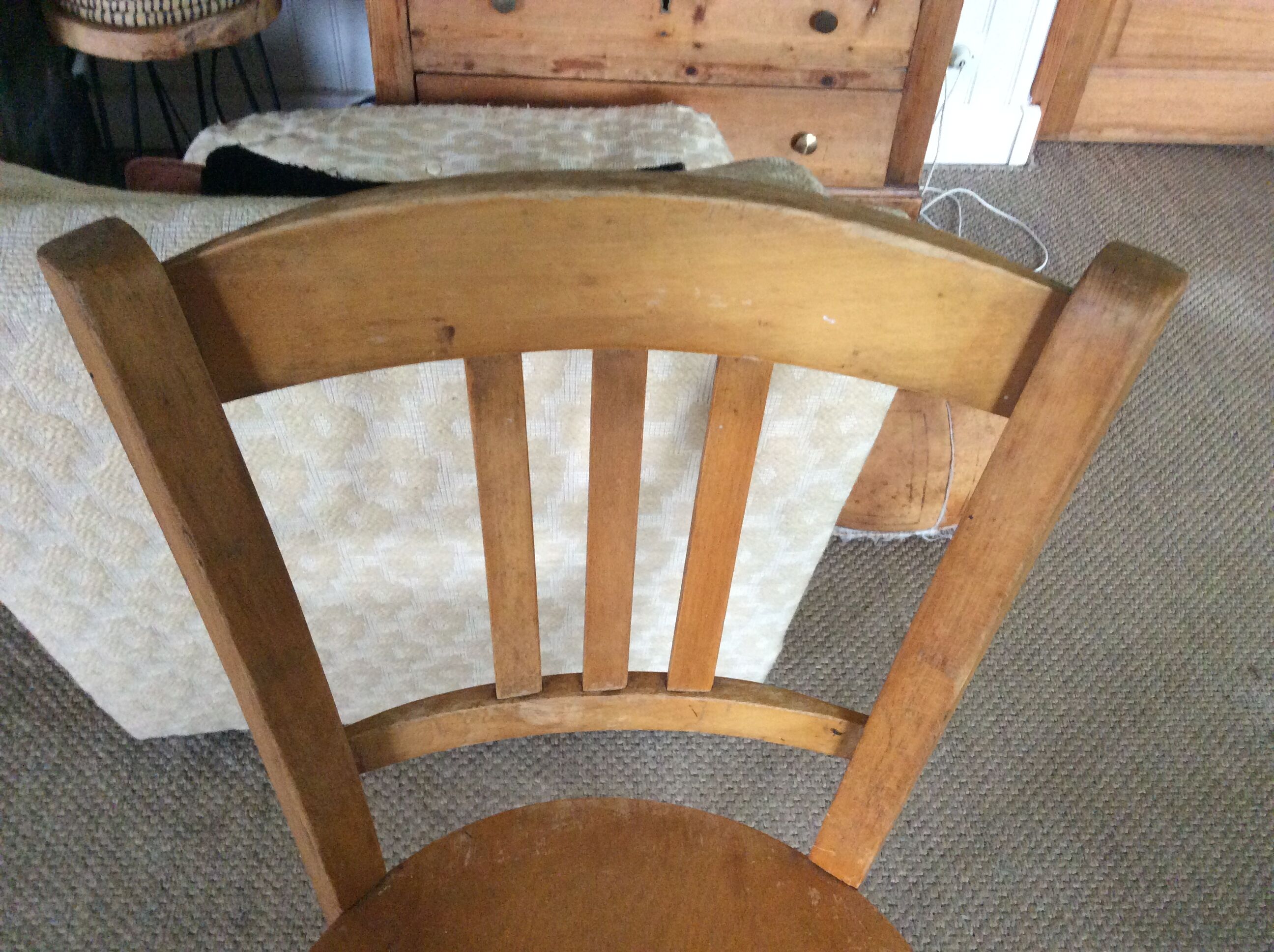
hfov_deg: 56.9
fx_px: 1176
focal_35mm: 32
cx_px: 637
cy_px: 476
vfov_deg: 44.1
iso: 250
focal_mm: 3.3
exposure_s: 1/25
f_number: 2.4
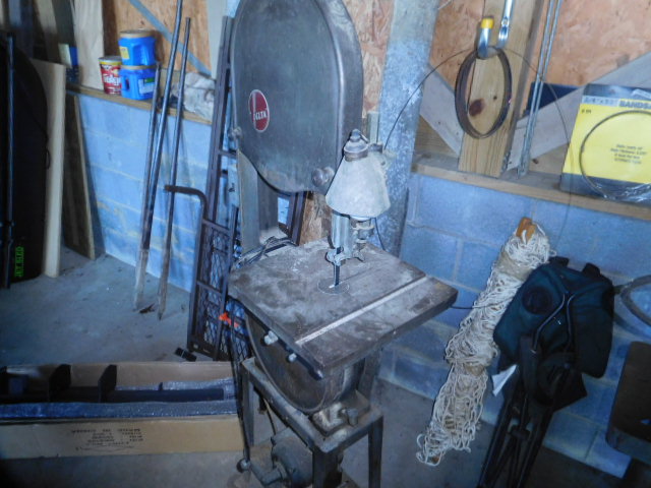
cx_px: 326
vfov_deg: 54.9
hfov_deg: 69.4
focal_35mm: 25
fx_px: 470
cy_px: 244
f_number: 3.4
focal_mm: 4.5
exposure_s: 1/30
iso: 400
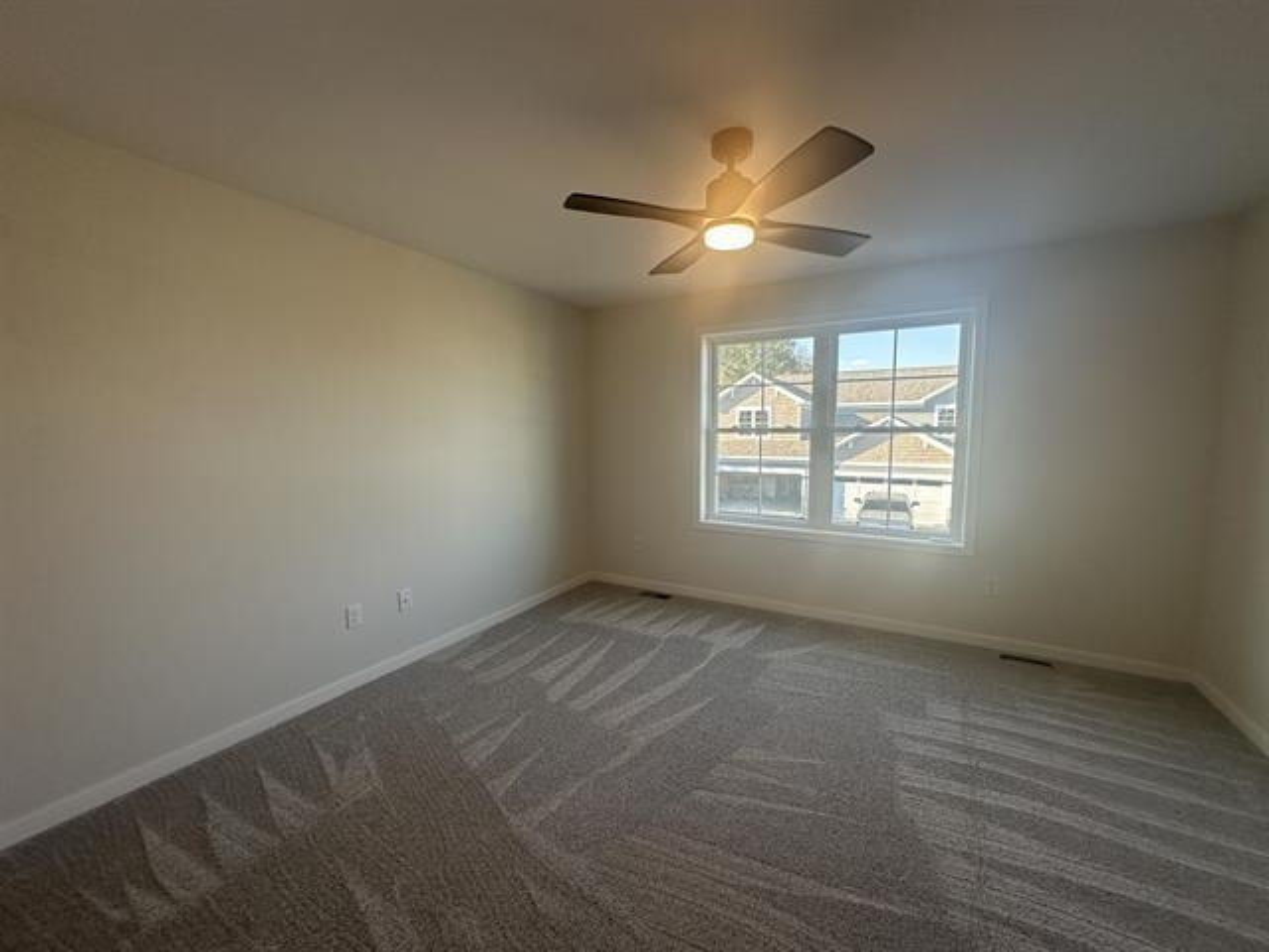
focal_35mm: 14
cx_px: 634
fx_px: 513
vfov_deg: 85.7
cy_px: 476
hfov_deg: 102.1
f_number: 2.2
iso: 64
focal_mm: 2.22
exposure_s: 1/120
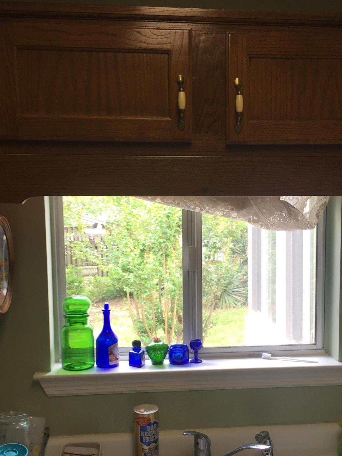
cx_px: 193
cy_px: 278
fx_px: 553
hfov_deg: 34.3
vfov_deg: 44.5
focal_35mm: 42
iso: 25
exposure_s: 1/60
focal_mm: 4.15
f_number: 2.2
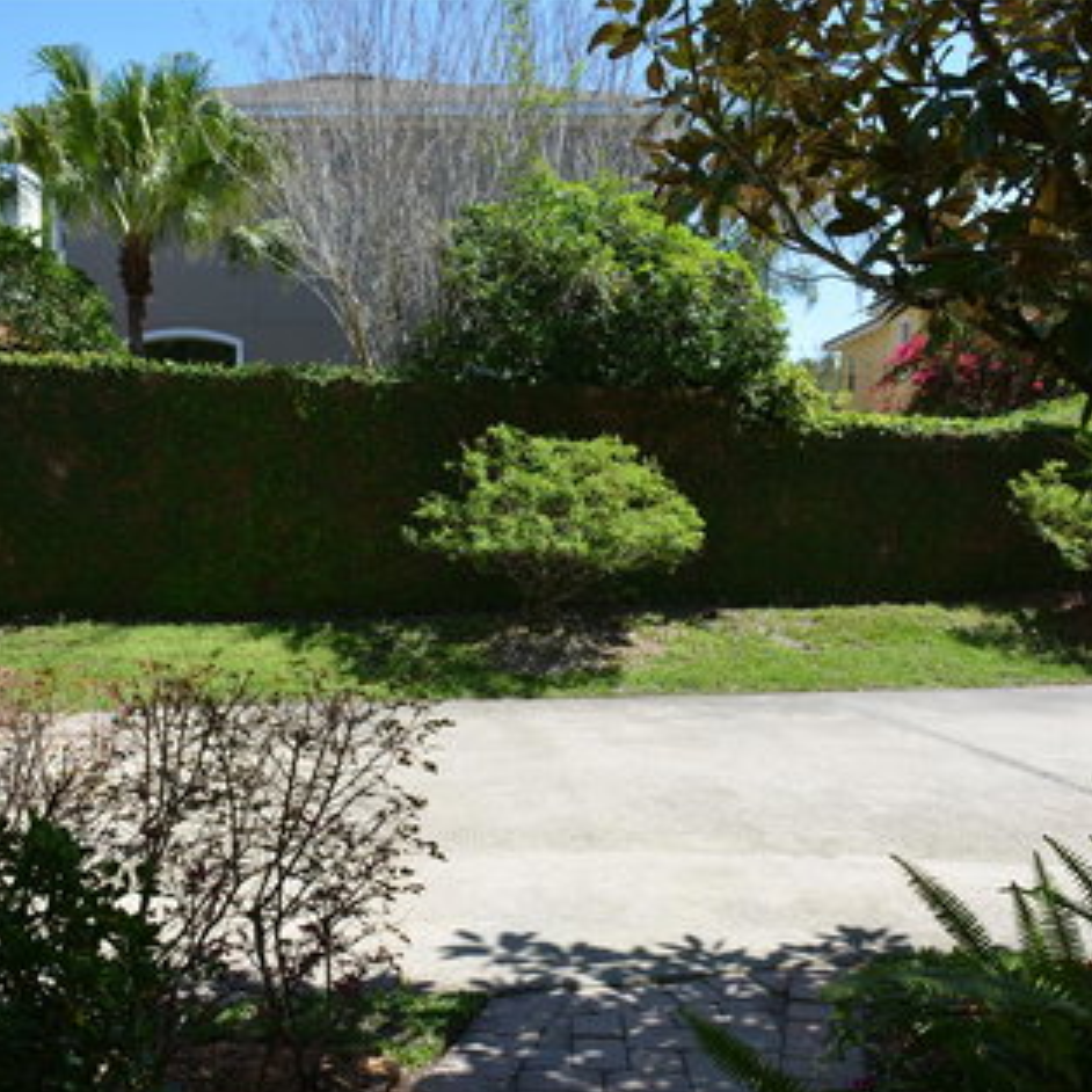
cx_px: 485
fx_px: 1249
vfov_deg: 47.2
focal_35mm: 35
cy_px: 553
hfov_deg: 47.1
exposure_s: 1/250
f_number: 8
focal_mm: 18
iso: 125
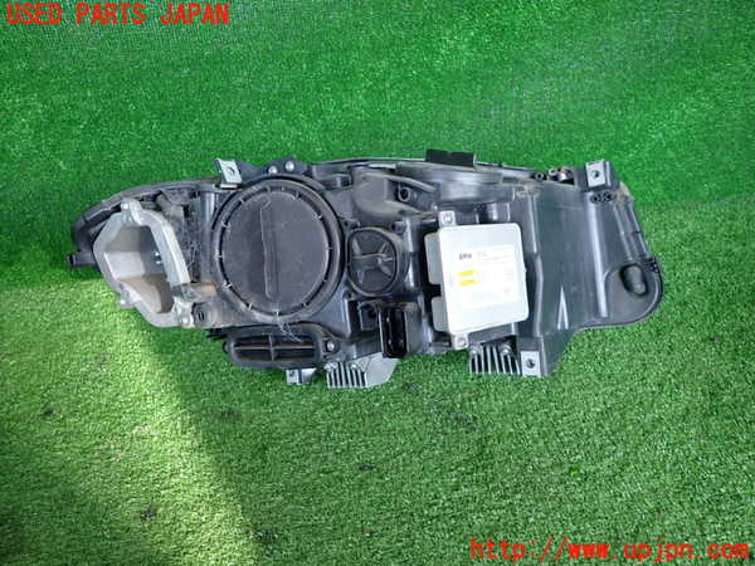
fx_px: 545
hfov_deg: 69.4
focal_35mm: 25
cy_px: 283
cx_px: 378
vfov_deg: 54.9
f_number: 2
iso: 200
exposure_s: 1/100
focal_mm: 4.5
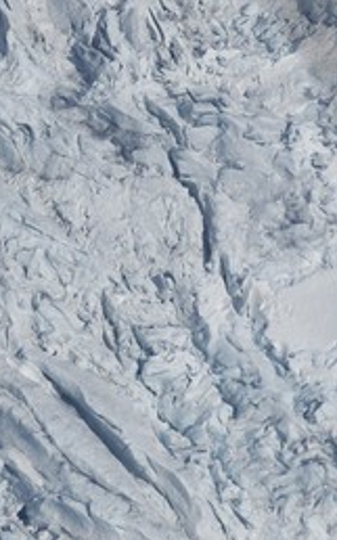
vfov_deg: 3.2
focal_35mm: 664
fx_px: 9768
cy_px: -370
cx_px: 785
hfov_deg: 2.0
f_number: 7.1
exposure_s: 1/1500
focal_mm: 70
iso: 100
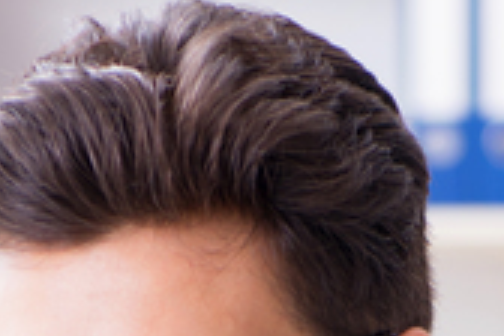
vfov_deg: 2.2
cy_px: 664
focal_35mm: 626
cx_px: 180
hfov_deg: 3.3
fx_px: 8763
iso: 160
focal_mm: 105
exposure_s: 1/100
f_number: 5
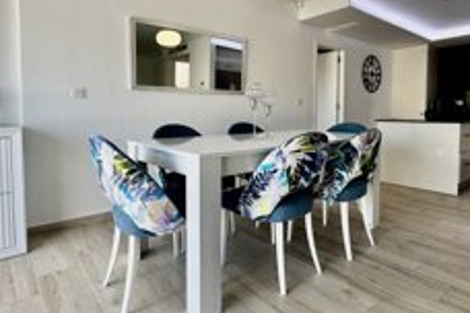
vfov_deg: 54.8
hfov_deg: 76.0
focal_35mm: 23
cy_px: 128
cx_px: 247
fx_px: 300
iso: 40
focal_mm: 2.22
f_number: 2.2
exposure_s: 1/159
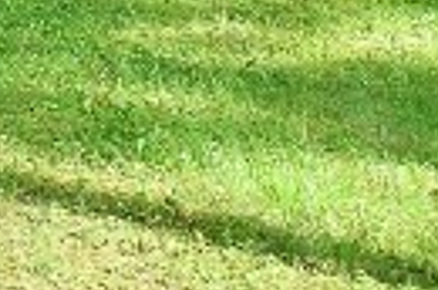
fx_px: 2245
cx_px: -846
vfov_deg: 6.9
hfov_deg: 9.1
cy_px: -450
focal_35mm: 185
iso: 400
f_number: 7.1
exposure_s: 1/200
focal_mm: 20
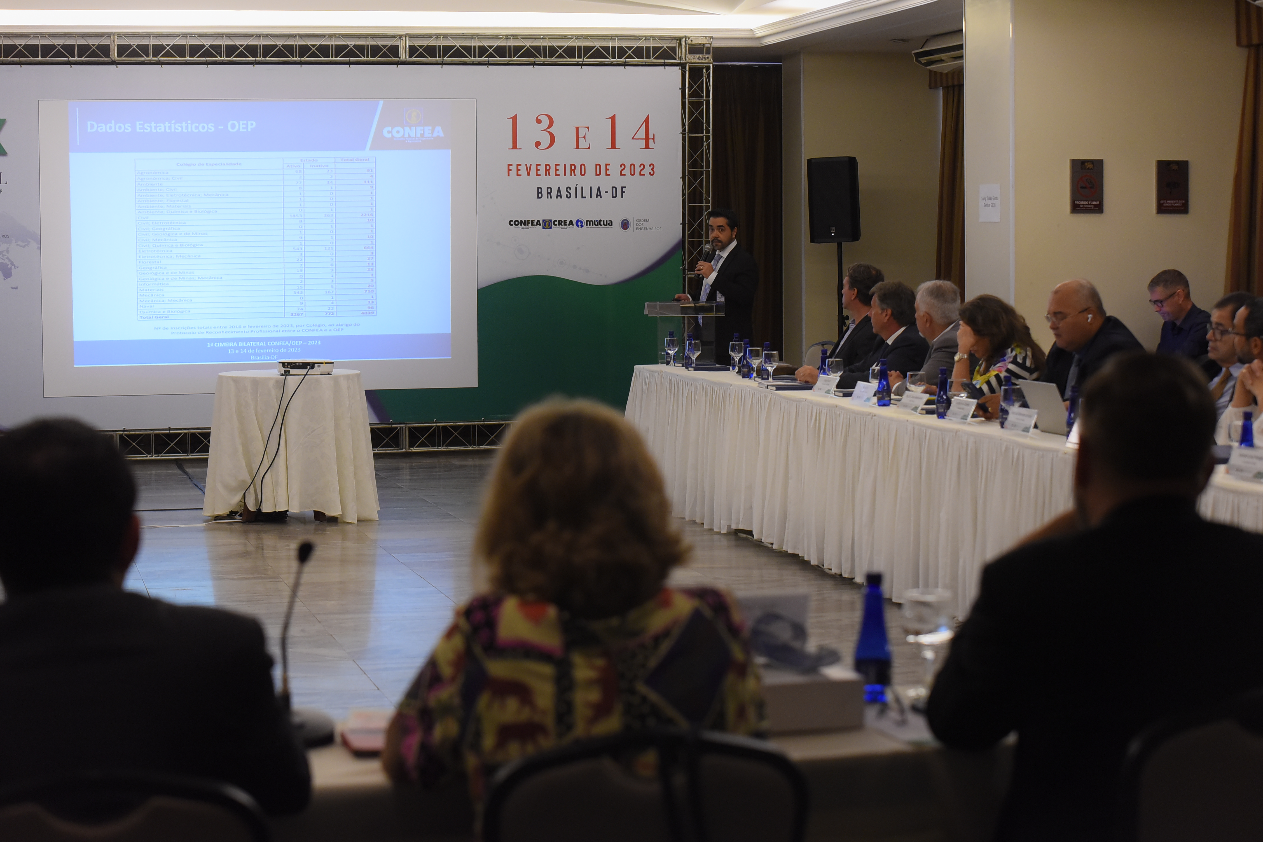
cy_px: 421
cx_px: 632
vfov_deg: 19.5
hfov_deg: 28.8
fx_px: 2456
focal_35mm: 70
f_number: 2.8
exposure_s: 1/125
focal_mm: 70
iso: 2500
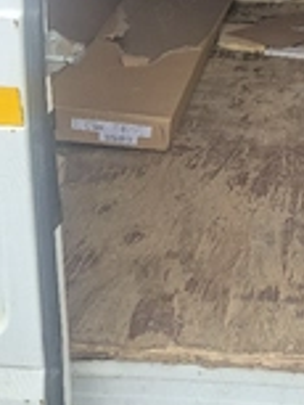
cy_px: -8
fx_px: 702
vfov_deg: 29.8
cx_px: 288
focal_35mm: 60
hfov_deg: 23.6
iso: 50
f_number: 1.8
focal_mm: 5.4
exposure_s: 1/182
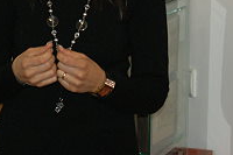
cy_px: -33
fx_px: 1455
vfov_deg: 6.1
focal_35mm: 225
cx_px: 34
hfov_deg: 9.1
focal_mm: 60
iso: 400
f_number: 5.6
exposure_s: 1/100
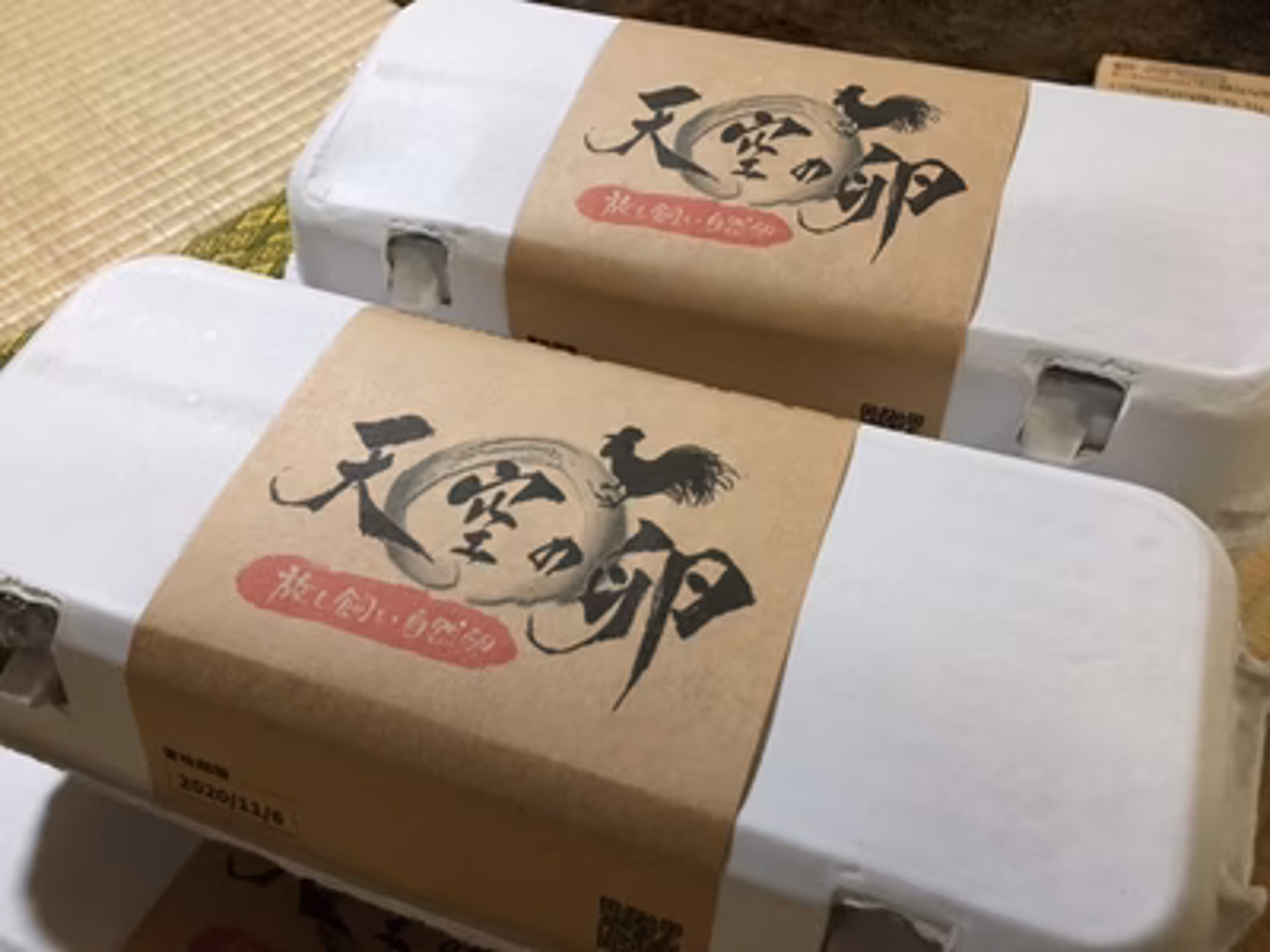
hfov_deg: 61.7
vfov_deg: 48.2
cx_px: 635
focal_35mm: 29
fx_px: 1064
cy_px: 476
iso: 100
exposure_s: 1/30
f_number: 2.2
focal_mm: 4.15
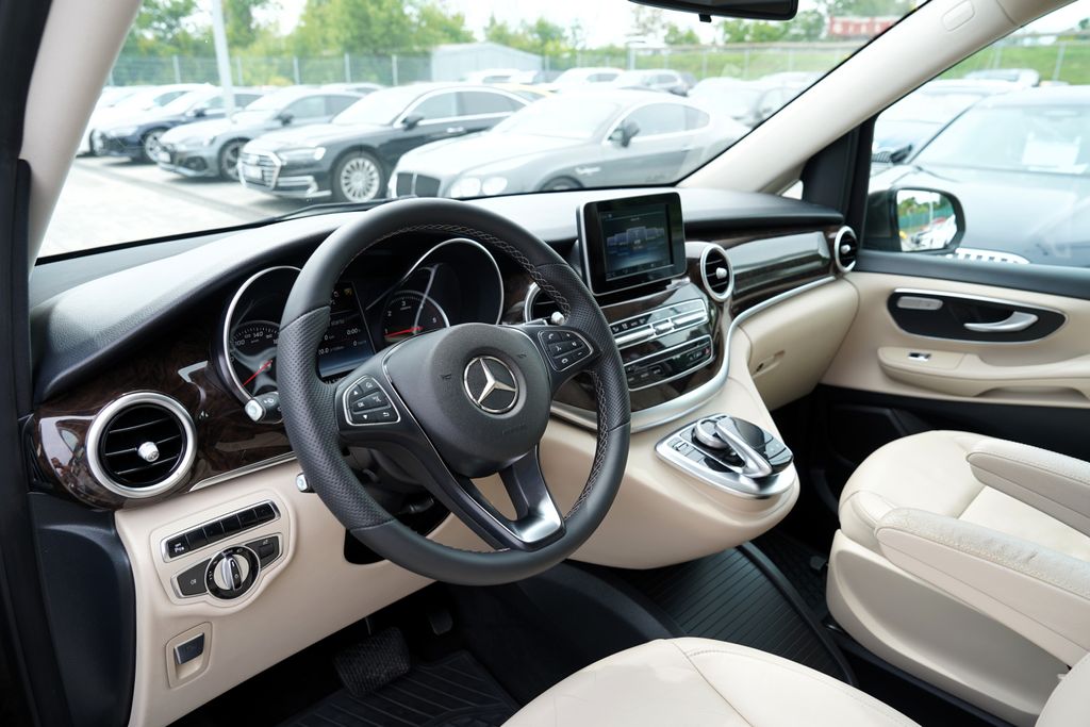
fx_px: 727
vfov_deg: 53.1
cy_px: 364
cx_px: 545
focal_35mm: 24
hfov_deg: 73.7
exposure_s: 1/160
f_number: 5
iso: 160
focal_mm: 24
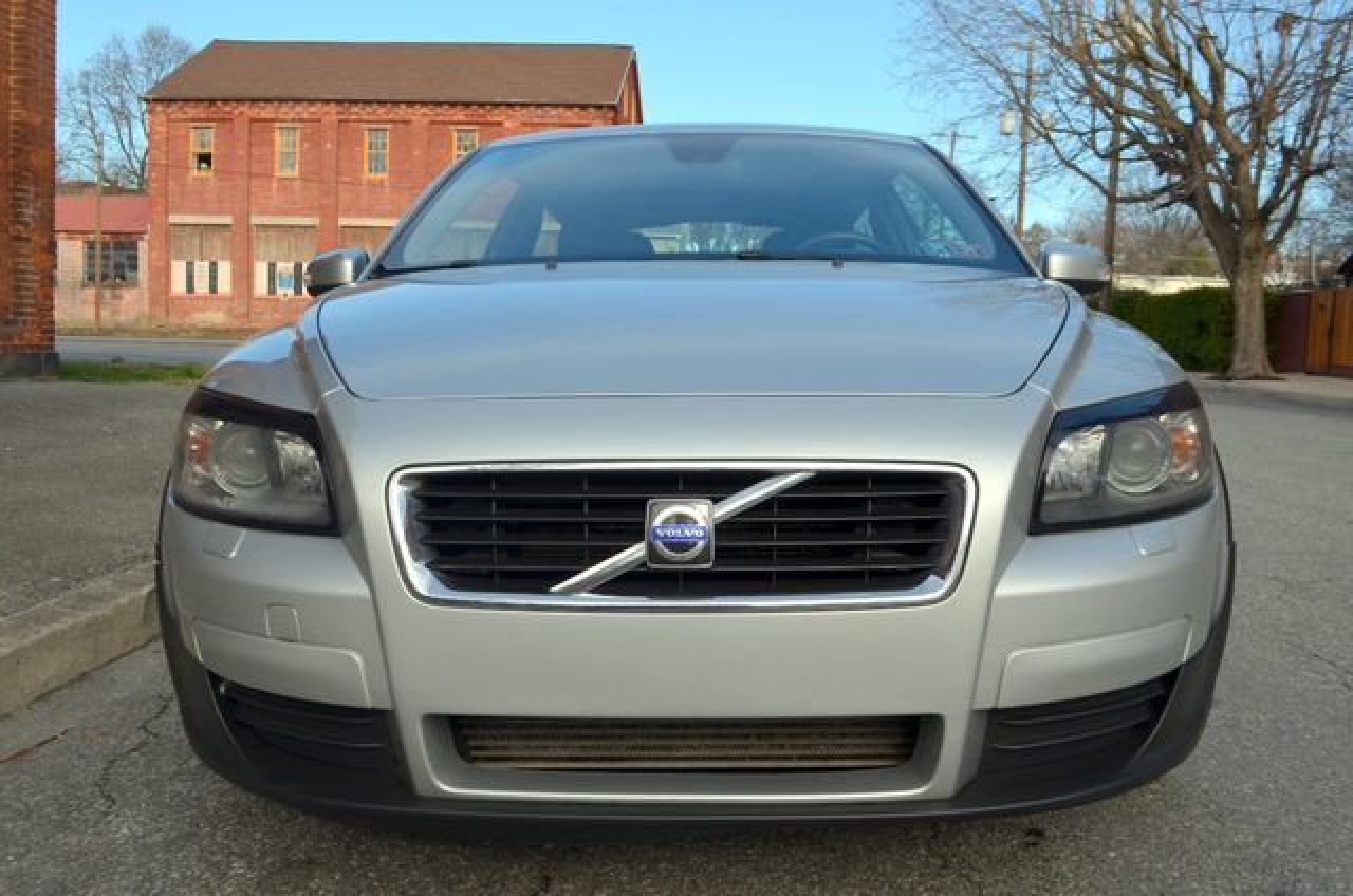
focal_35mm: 33
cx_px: 676
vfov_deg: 39.8
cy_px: 448
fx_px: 1238
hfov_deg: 57.3
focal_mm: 22
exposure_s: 1/250
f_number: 8
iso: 140
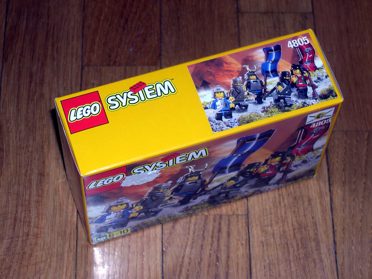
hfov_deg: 21.3
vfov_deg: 16.1
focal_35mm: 92
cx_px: 186
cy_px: 140
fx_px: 989
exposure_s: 1/60
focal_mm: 19.5
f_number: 4.5
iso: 100
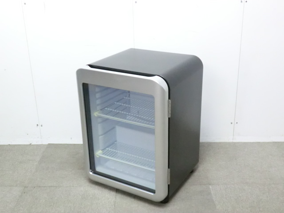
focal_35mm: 45
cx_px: 142
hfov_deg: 42.1
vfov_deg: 32.2
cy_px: 106
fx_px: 369
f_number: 4.3
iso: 800
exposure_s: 1/25
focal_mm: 8.2
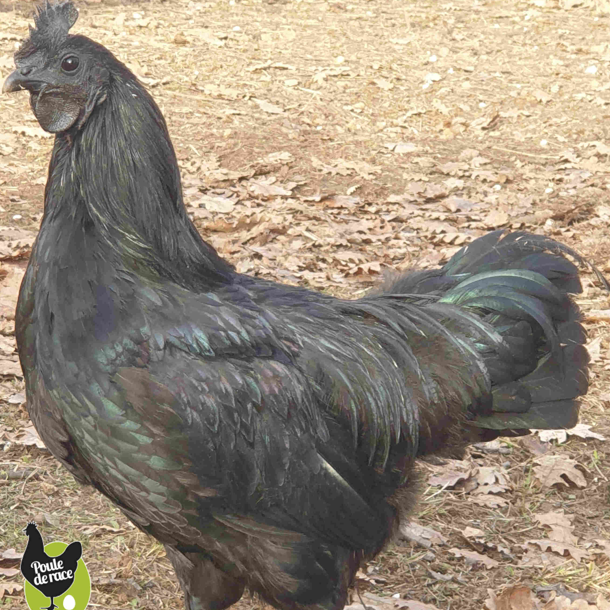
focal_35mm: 71
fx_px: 1416
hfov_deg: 24.3
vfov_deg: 24.2
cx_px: 297
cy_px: 412
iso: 100
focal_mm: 6
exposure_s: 1/100
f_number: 2.4
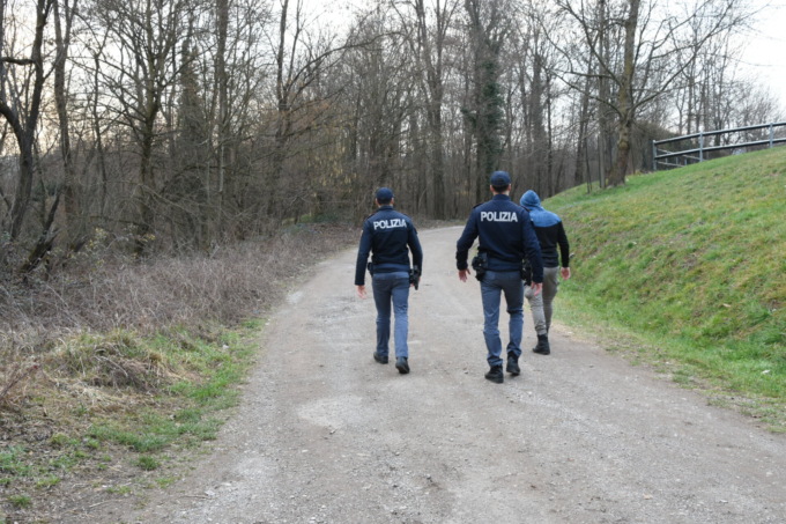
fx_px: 786
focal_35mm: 36
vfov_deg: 36.9
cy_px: 262
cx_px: 393
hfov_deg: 53.1
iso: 500
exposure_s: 1/60
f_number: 9
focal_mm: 24
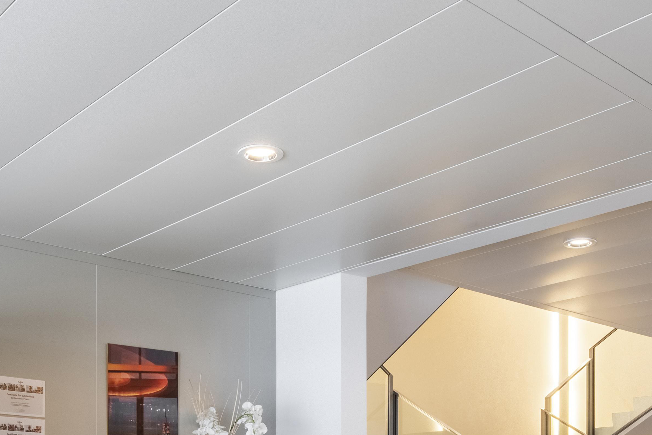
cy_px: 508
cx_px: 303
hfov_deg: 40.3
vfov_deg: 25.1
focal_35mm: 49
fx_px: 888
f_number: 11
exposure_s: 1/80
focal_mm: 16
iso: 400
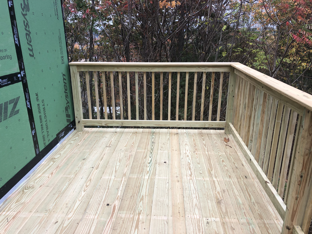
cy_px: 117
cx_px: 156
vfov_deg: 49.7
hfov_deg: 63.4
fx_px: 252
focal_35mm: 28
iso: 20
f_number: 1.8
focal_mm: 3.99
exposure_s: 1/448
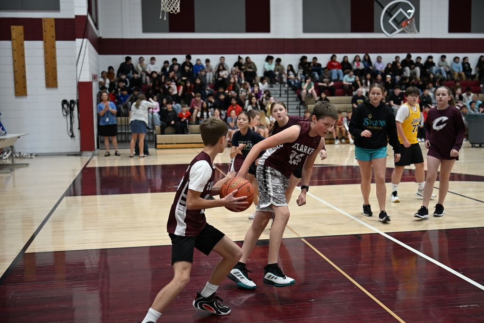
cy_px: 162
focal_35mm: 43
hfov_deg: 45.4
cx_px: 242
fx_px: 578
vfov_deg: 31.2
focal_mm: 43
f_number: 2.8
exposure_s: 1/1250
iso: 3200
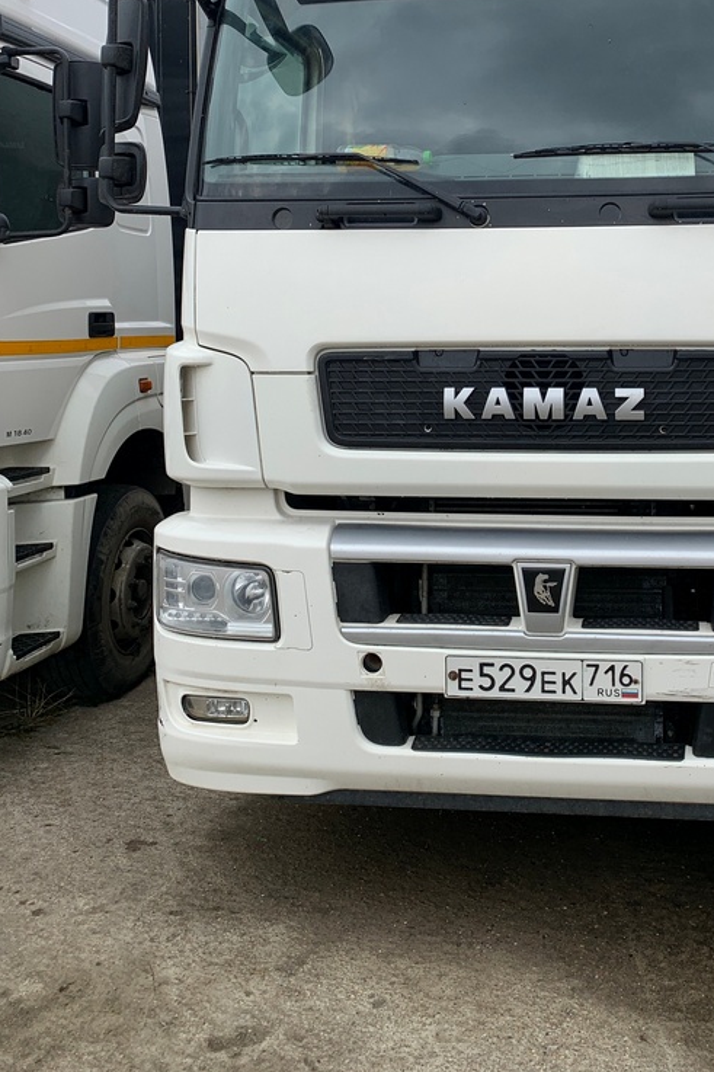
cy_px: 353
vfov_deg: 50.9
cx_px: 541
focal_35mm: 37
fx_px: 1101
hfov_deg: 35.1
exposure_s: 1/1406
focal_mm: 4.25
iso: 25
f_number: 1.8
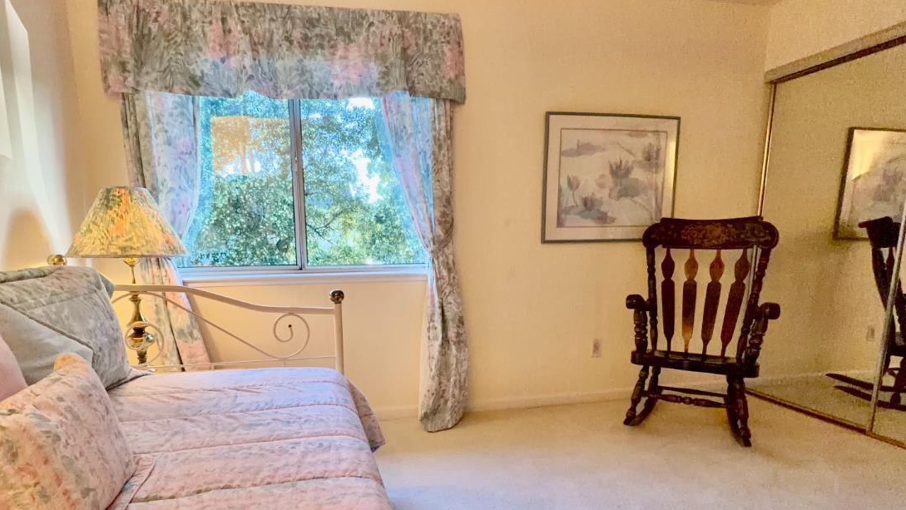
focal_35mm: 21
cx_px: 408
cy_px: 327
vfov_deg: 52.9
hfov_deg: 83.6
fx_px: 505
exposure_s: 1/120
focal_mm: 2.22
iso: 250
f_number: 2.2
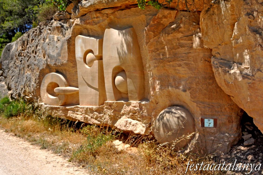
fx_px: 285
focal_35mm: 39
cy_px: 88
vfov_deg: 34.1
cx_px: 132
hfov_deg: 49.6
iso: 640
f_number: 13
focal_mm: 26
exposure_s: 1/640
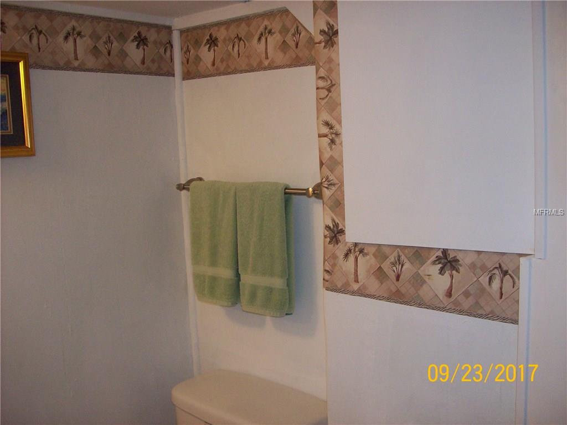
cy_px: 212
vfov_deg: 39.6
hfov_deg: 51.4
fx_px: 589
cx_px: 284
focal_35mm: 36
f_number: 2.7
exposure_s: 1/64
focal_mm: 6
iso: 140
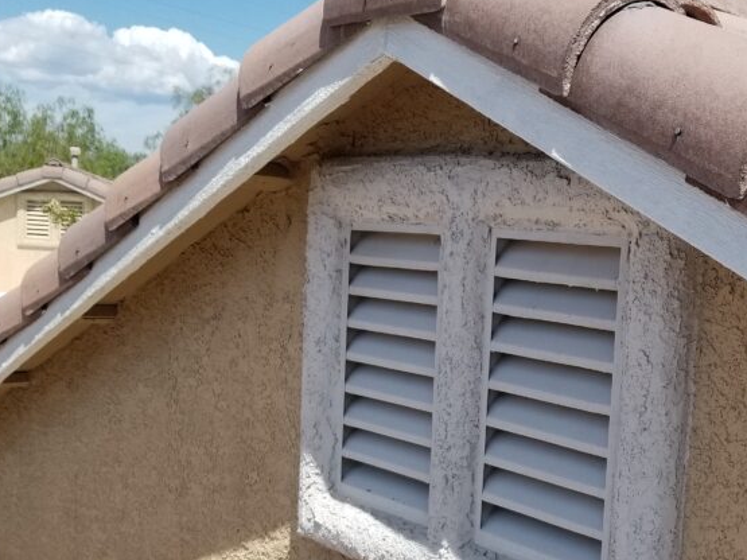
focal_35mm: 48
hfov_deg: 38.8
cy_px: 411
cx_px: 545
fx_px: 1036
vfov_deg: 29.8
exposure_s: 1/2784
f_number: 1.7
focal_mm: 4.25
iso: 50
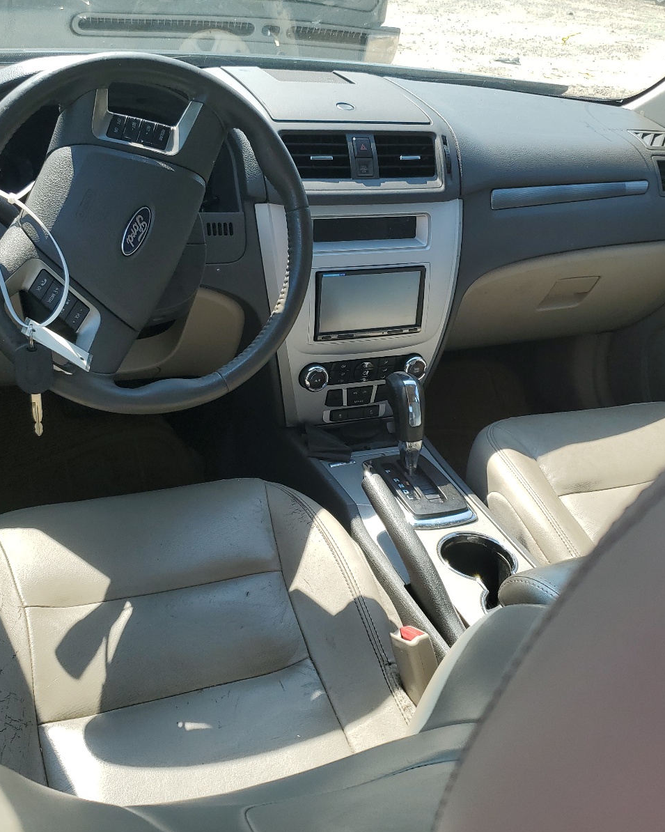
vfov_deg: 52.8
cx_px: 311
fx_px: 837
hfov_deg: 43.3
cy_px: 417
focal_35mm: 34
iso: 50
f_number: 1.5
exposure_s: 1/1000
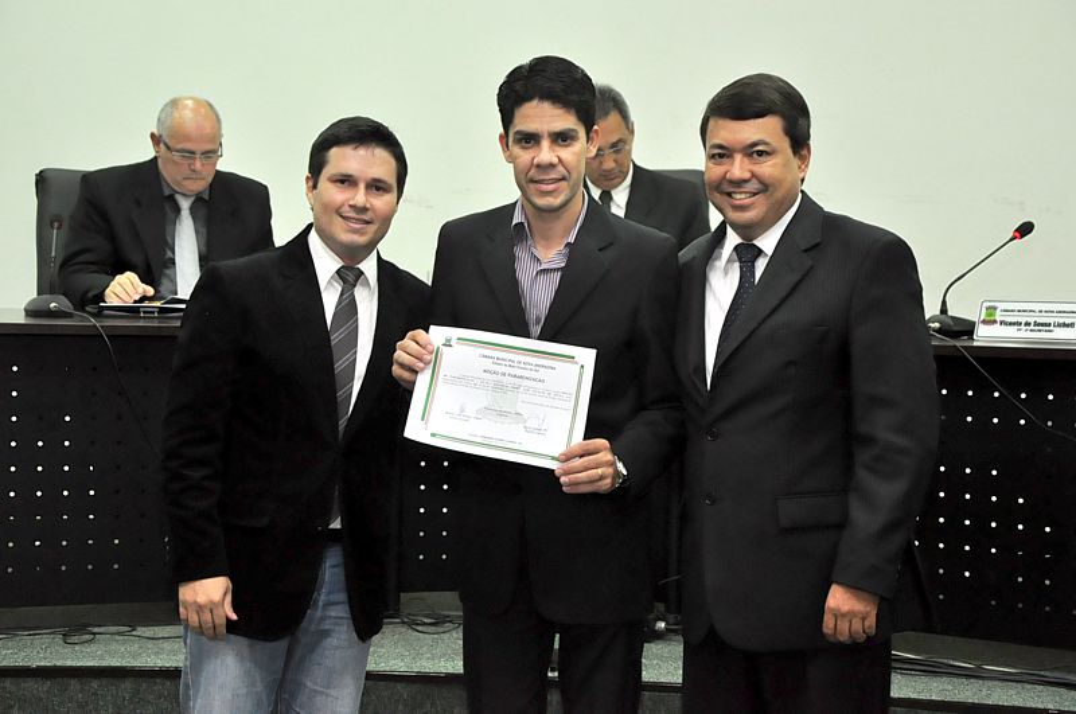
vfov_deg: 18.1
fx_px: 2238
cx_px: 538
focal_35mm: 75
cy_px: 357
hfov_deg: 27.0
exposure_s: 1/60
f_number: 5.6
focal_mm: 50
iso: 1600
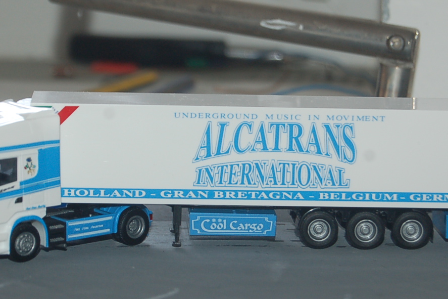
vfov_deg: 9.8
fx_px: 1740
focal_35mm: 140
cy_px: 125
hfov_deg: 14.7
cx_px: 226
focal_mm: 55
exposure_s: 1/60
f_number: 5.6
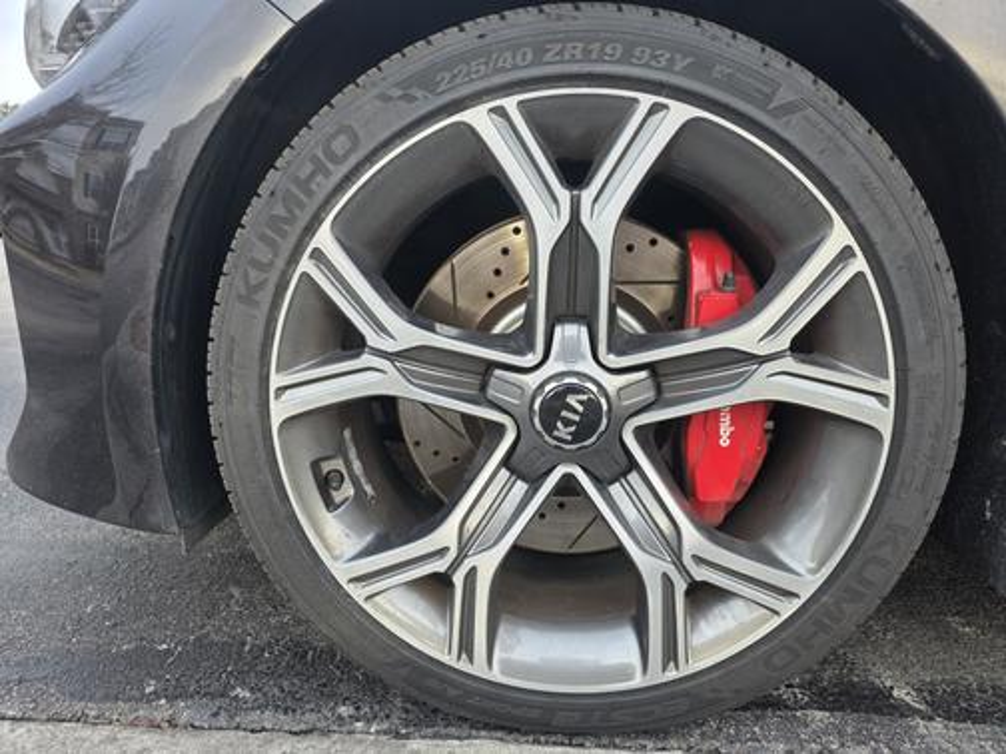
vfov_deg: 58.9
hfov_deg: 73.9
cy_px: 377
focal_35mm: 23
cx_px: 503
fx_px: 668
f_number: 1.7
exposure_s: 1/180
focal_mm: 6.3
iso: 100
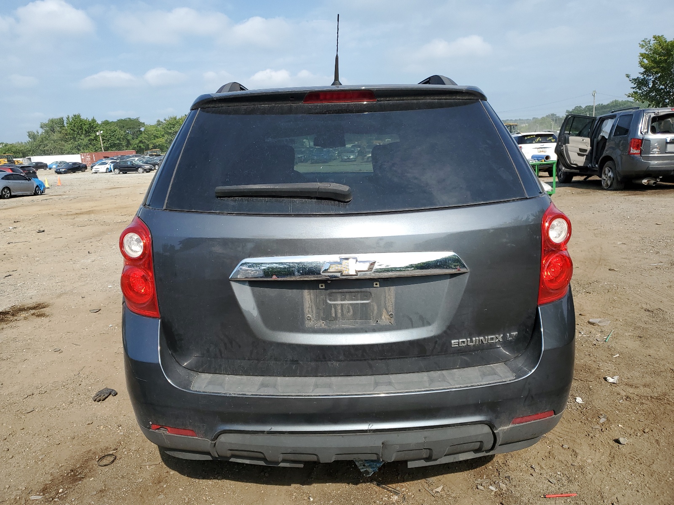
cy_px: 252
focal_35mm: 26
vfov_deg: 53.1
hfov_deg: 67.3
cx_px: 337
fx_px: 506
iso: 50
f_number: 1.5
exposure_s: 1/2500
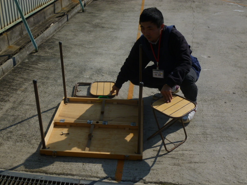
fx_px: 285
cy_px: 94
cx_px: 121
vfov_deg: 36.0
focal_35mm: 40
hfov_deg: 46.8
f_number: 10
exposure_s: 1/200
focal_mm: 6.9
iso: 100
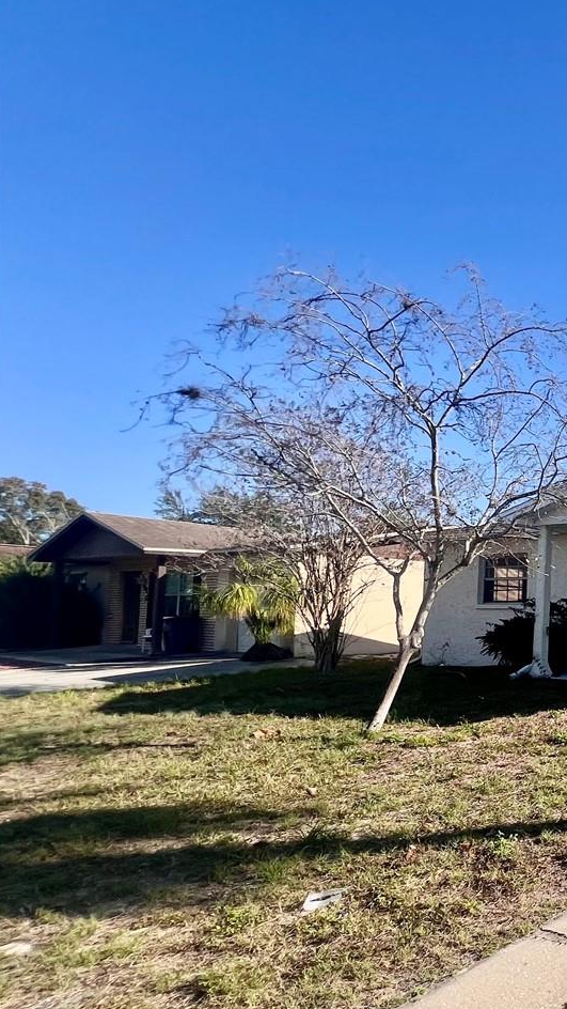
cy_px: 585
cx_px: 848
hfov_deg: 29.2
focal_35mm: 24
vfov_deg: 75.8
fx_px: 641
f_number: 1.8
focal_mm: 1.57
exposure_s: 1/1325
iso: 32
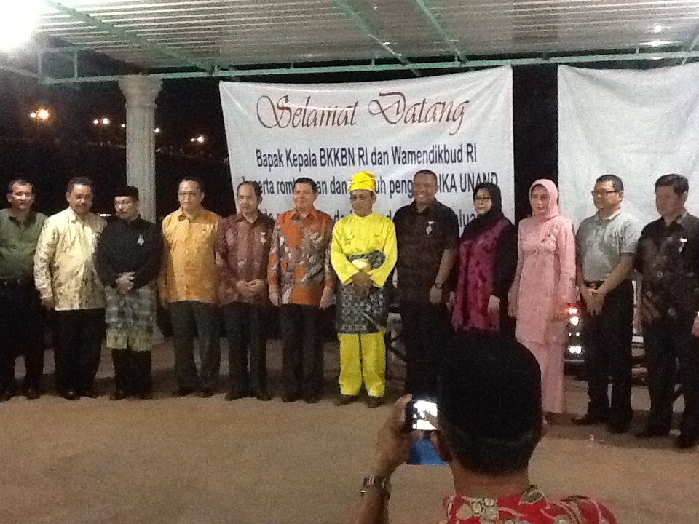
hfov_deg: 42.9
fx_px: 888
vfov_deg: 32.9
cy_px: 262
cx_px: 350
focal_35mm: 44
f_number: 2.4
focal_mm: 2.03
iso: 640
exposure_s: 1/15
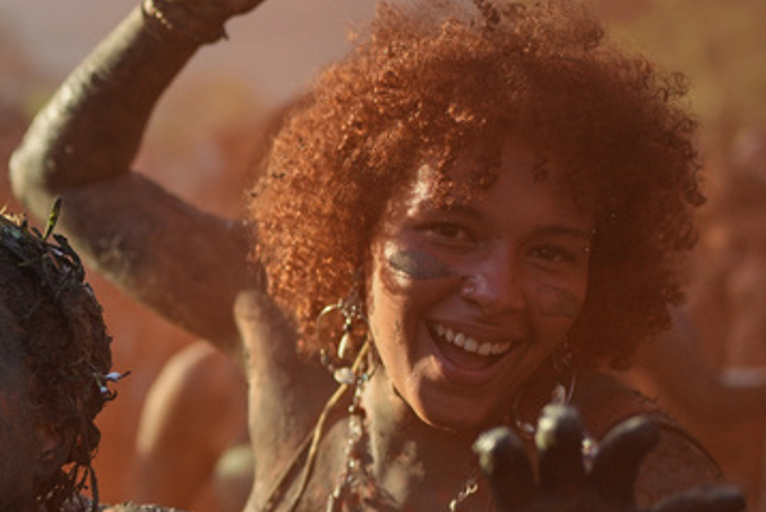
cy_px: 355
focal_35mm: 100
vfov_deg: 13.7
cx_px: -156
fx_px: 2129
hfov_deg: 19.2
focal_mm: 35
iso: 400
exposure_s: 1/8000
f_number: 1.4
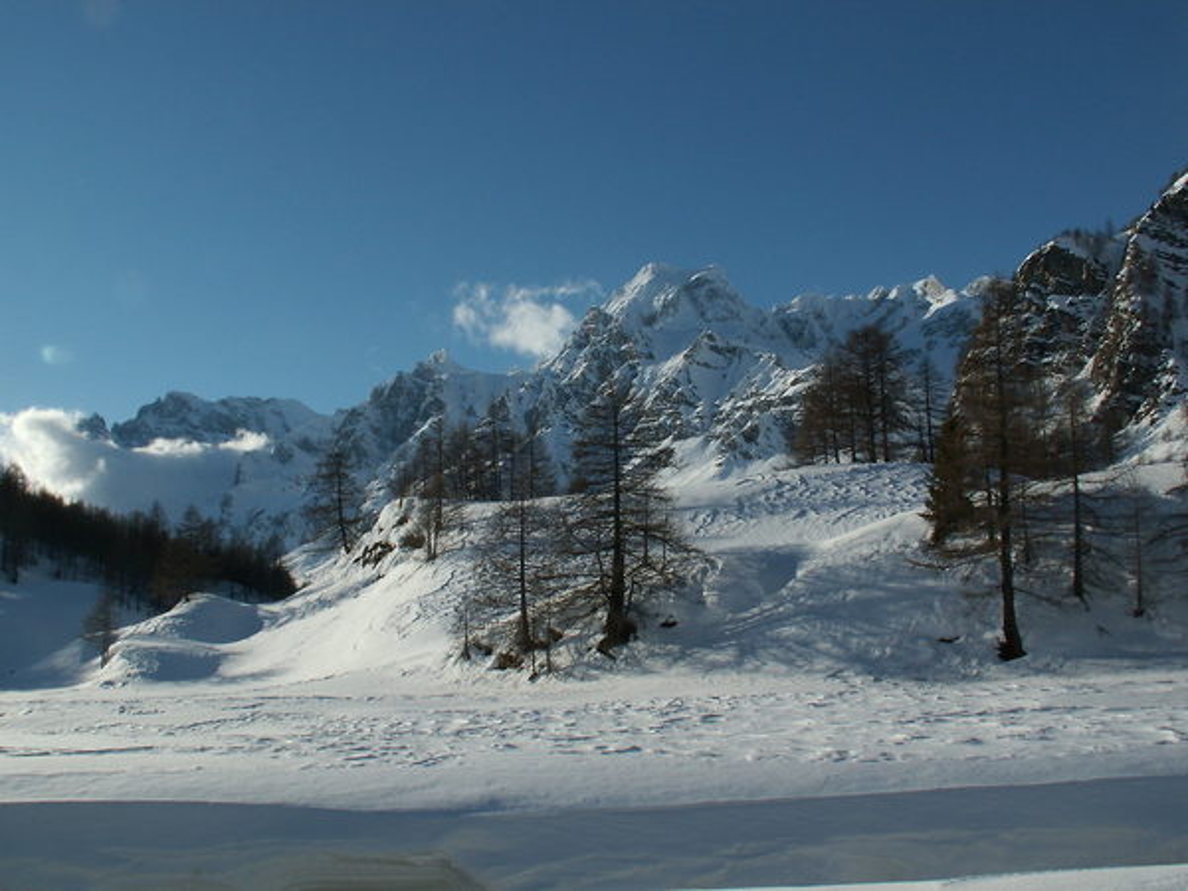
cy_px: 446
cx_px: 594
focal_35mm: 35
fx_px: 1201
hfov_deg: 52.6
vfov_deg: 40.7
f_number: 8
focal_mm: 5.86
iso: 50
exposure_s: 1/320
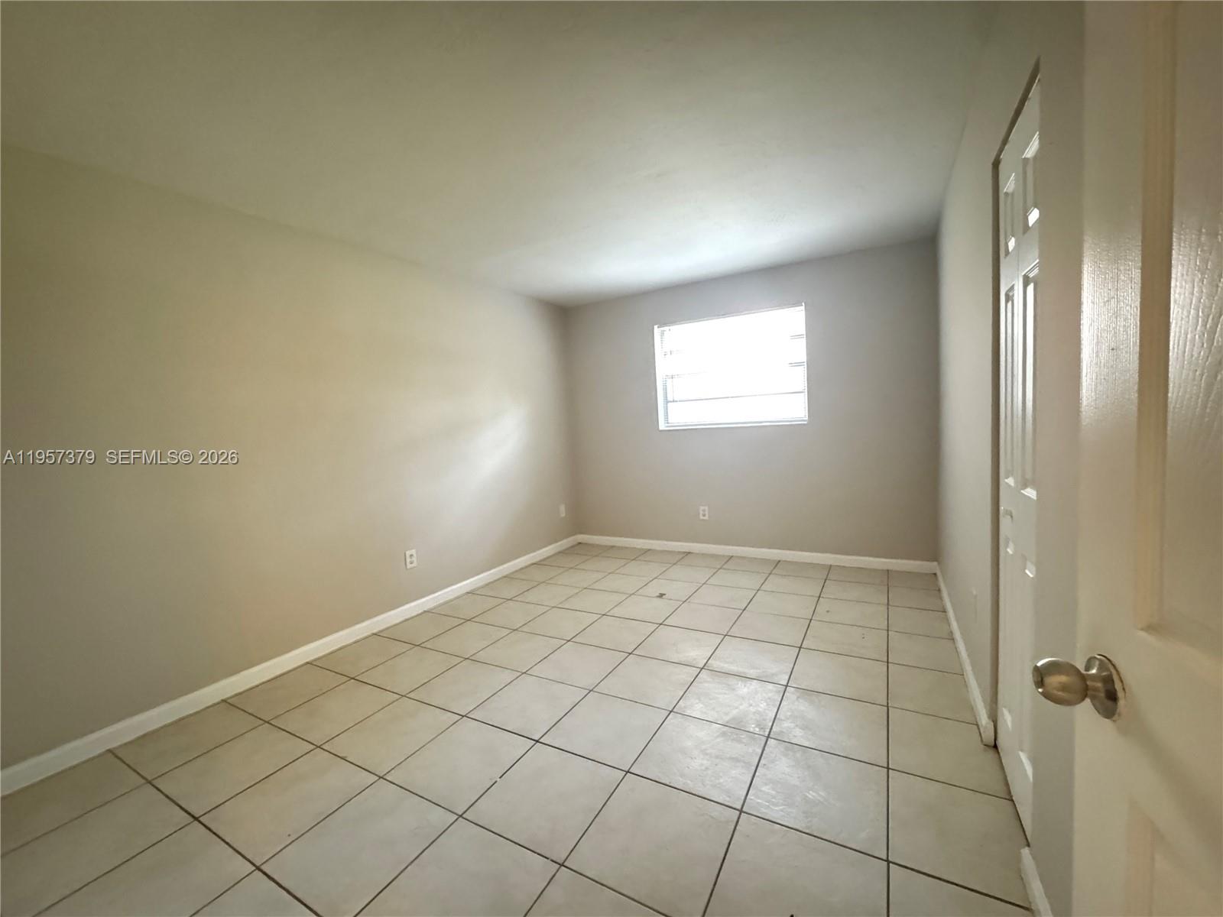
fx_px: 495
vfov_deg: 85.7
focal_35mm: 14
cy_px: 458
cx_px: 612
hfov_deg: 102.1
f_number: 2.2
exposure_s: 1/24
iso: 2000
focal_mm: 2.22
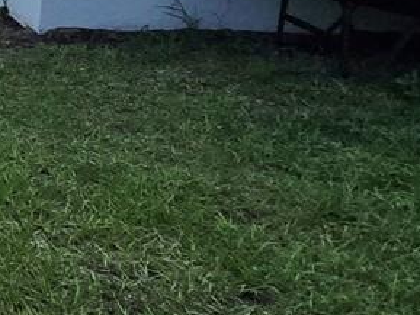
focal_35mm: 72
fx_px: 874
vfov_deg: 19.6
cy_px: -33
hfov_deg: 15.2
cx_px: -586
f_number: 2.2
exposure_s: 1/2000
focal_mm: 2.2
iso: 64
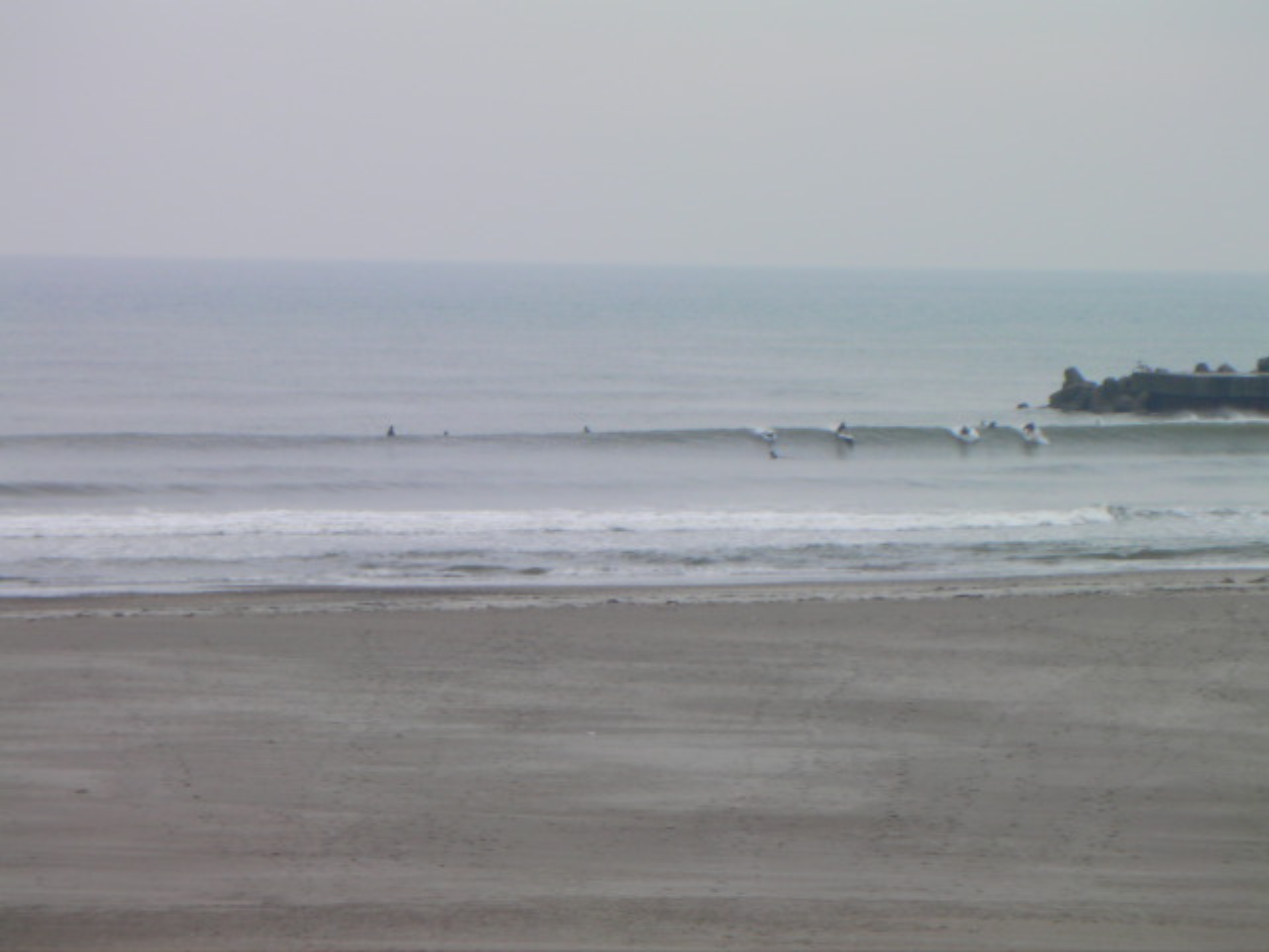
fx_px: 5829
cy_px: 476
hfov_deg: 12.4
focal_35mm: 159
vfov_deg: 9.3
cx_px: 634
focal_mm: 26.6
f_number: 4.5
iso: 50
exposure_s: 1/214
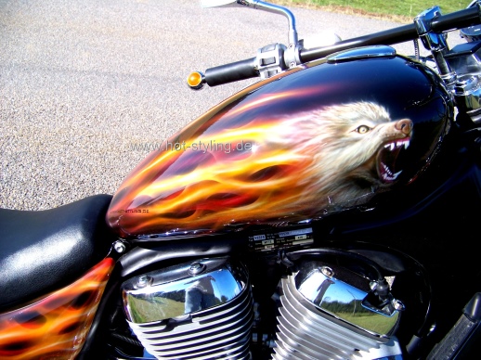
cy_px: 180
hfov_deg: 51.4
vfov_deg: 39.6
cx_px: 240
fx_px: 500
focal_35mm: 36
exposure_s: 1/640
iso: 64
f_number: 2.8
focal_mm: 5.85
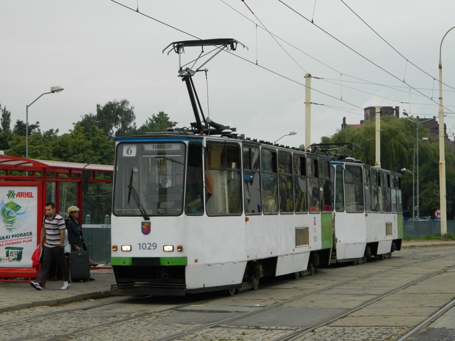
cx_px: 228
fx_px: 1354
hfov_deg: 19.1
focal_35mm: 103
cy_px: 170
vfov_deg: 14.4
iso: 80
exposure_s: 1/100
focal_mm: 18.6
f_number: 4.5
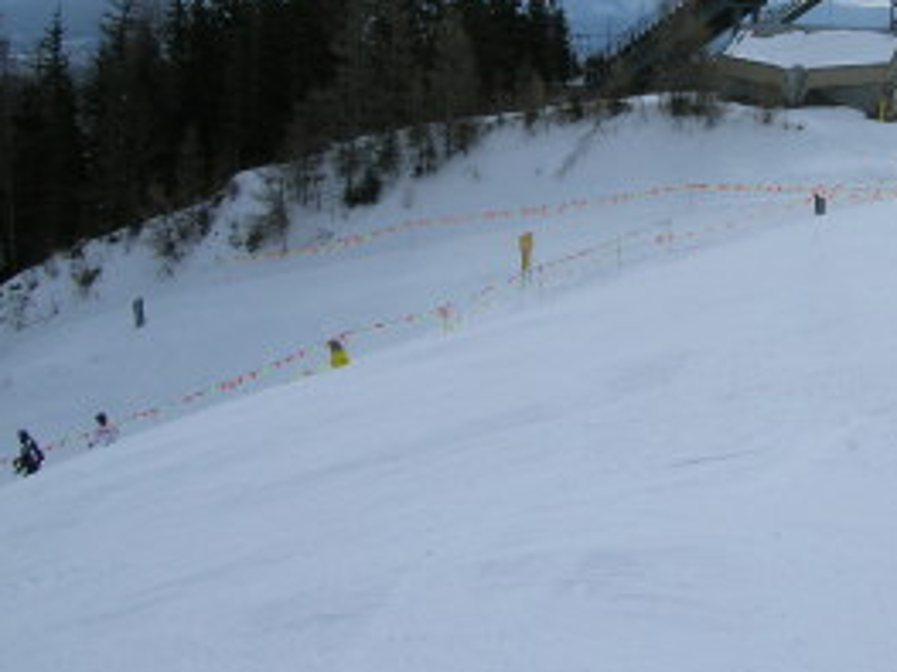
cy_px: 107
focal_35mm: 62
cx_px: 754
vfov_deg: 23.2
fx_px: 1606
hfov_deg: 30.2
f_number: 4.9
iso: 50
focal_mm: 5.7
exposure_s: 1/882
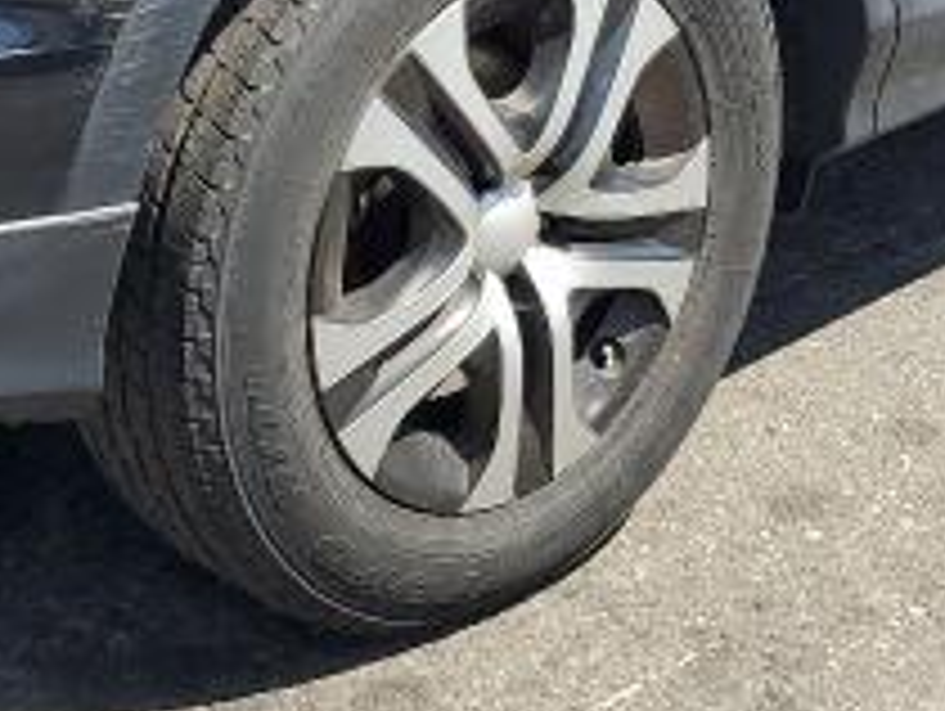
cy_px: -279
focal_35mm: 99
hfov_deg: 19.8
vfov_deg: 14.2
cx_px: 320
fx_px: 2706
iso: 50
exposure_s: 1/1667
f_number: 1.5
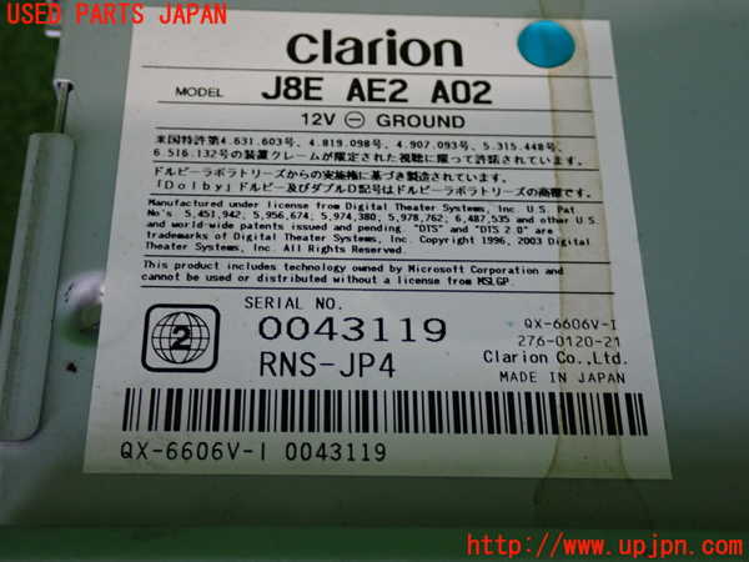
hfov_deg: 40.4
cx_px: 374
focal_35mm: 47
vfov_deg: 30.9
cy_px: 281
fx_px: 1017
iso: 400
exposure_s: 1/50
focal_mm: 8.4
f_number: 3.1
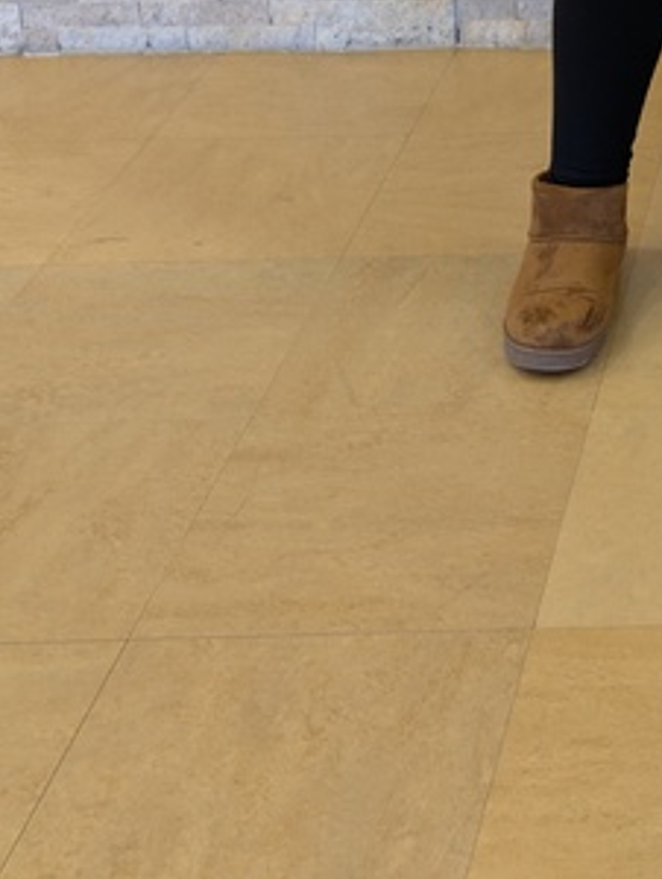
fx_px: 2085
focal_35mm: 82
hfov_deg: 16.7
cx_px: 942
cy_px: -495
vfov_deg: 20.0
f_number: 1.68
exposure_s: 1/22.6
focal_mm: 6.9
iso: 110
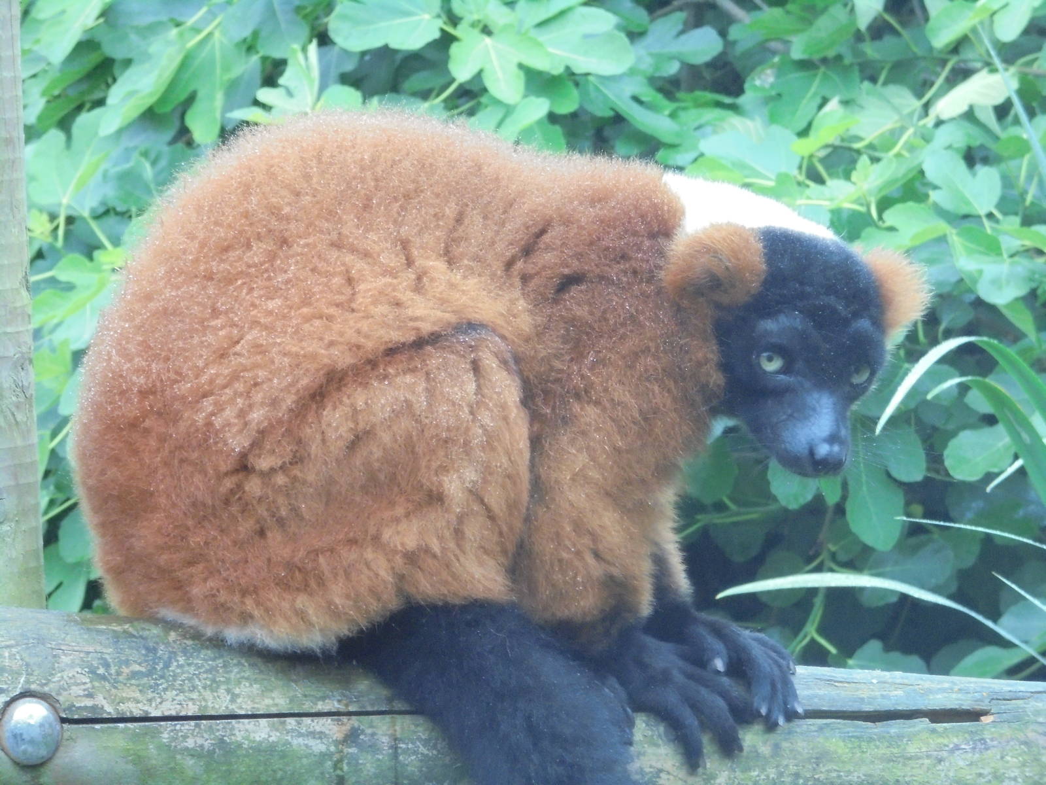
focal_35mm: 156
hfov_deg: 12.7
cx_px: 523
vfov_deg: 9.5
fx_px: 4714
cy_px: 392
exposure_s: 1/60
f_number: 6.5
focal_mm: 27.6
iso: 500
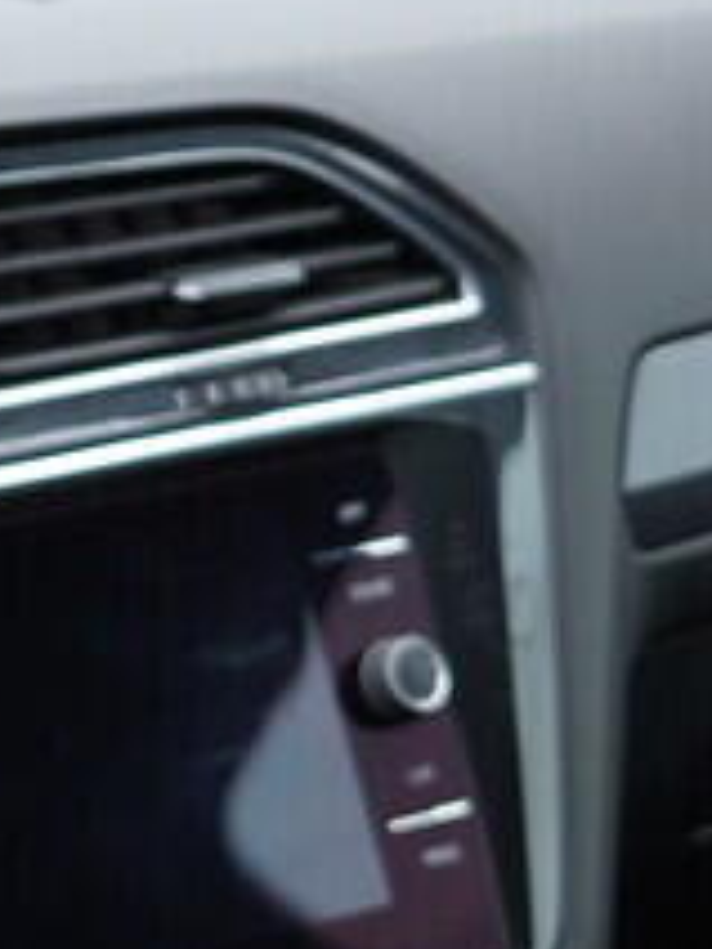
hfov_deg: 8.2
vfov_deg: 11.6
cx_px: -1003
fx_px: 4580
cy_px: 1072
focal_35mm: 167
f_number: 2.8
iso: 200
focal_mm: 24
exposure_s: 1/40
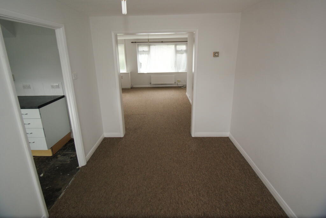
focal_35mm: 15
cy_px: 109
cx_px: 163
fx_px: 136
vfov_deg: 77.5
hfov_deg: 100.3
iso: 400
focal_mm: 10
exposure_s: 1/60
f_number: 5.6
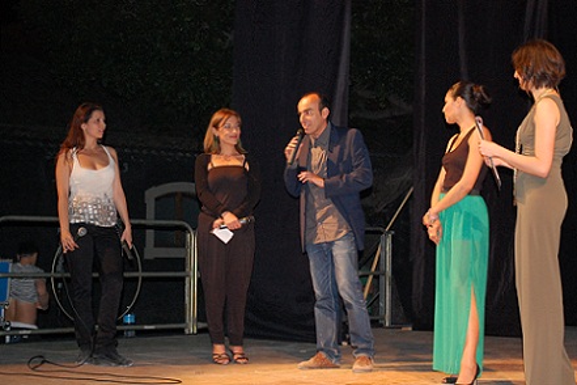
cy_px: 192
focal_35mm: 72
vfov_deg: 18.9
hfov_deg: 28.1
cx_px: 288
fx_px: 1154
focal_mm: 48
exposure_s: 1/60
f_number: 5.6
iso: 1600
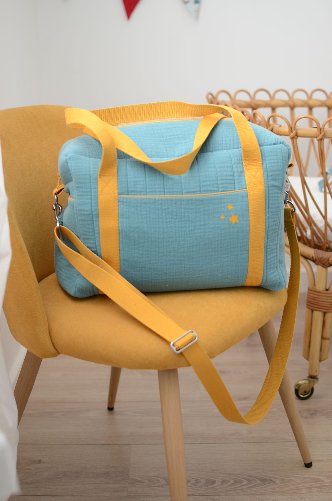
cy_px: 250
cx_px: 166
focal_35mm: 52
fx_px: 730
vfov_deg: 37.9
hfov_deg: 25.6
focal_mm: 35
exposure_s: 1/160
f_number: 2.5
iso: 200
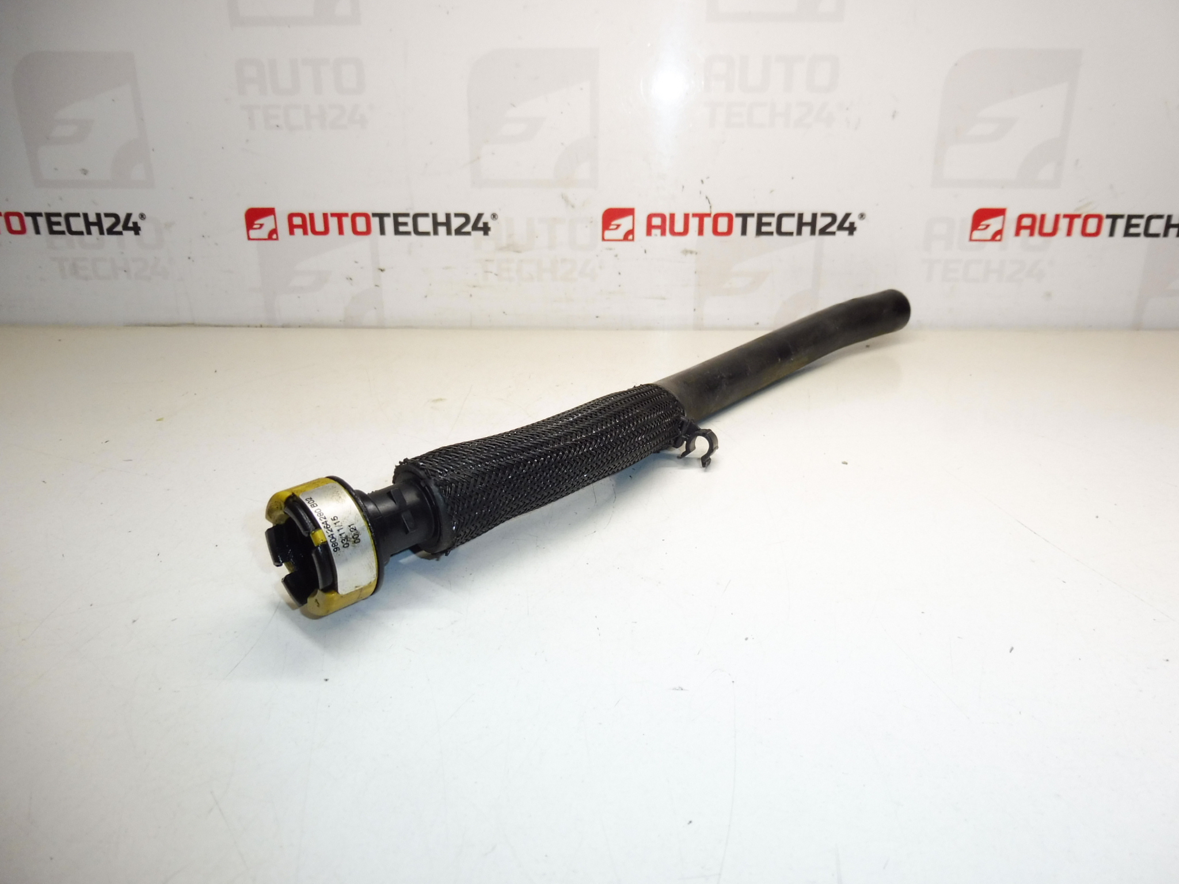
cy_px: 442
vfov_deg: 56.8
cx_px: 590
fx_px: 817
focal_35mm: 24
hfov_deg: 71.6
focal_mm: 4.3
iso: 200
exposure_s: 1/200
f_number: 3.5
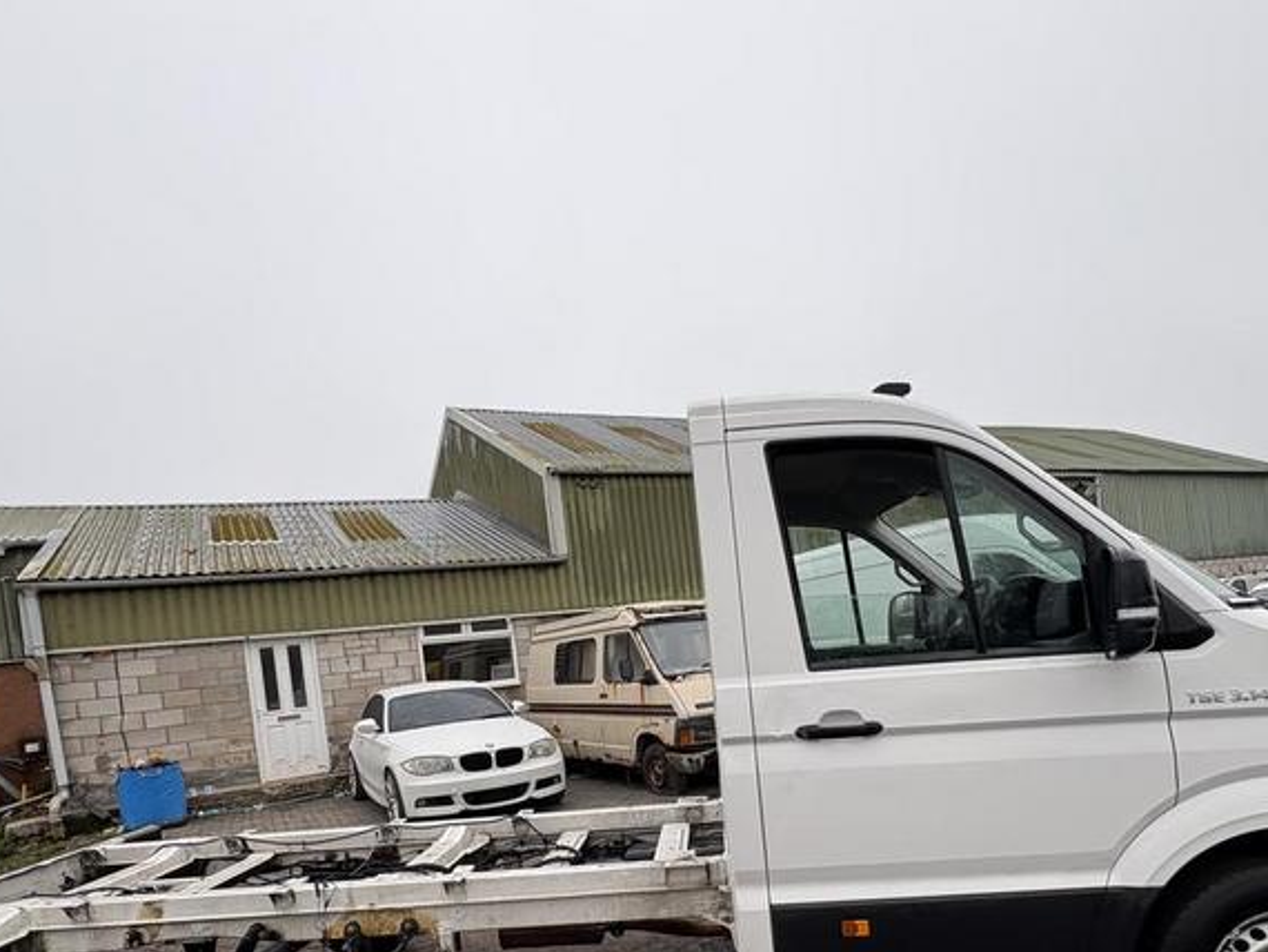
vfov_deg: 59.0
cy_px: 672
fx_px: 806
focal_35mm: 22
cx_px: 645
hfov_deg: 76.4
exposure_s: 1/172
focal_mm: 2.22
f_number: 2.2
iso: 40
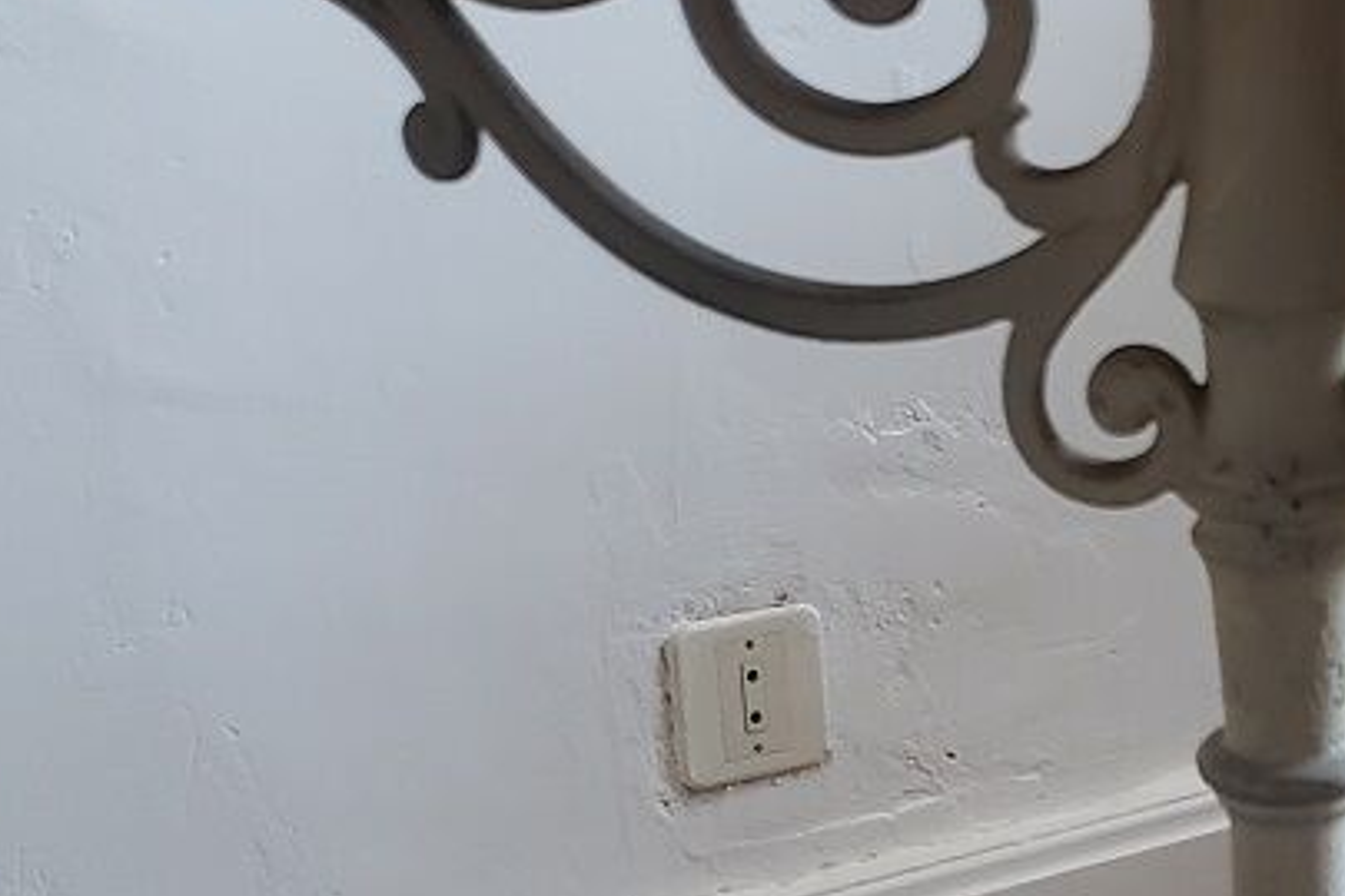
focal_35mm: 89
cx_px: 1342
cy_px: 1223
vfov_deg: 14.6
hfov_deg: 22.0
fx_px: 3325
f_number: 1.5
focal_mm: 4.3
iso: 250
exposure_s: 1/40
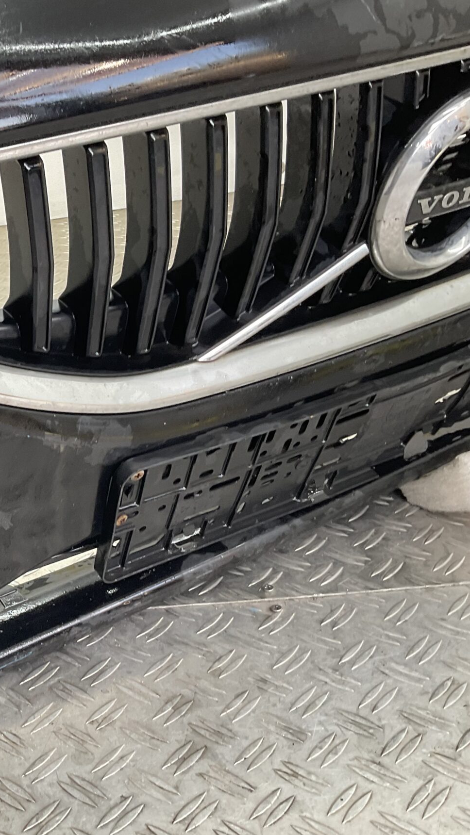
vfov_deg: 43.7
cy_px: 442
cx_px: -81
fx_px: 1041
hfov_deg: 23.4
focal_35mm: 47
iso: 50
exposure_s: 1/60
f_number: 1.8
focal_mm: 3
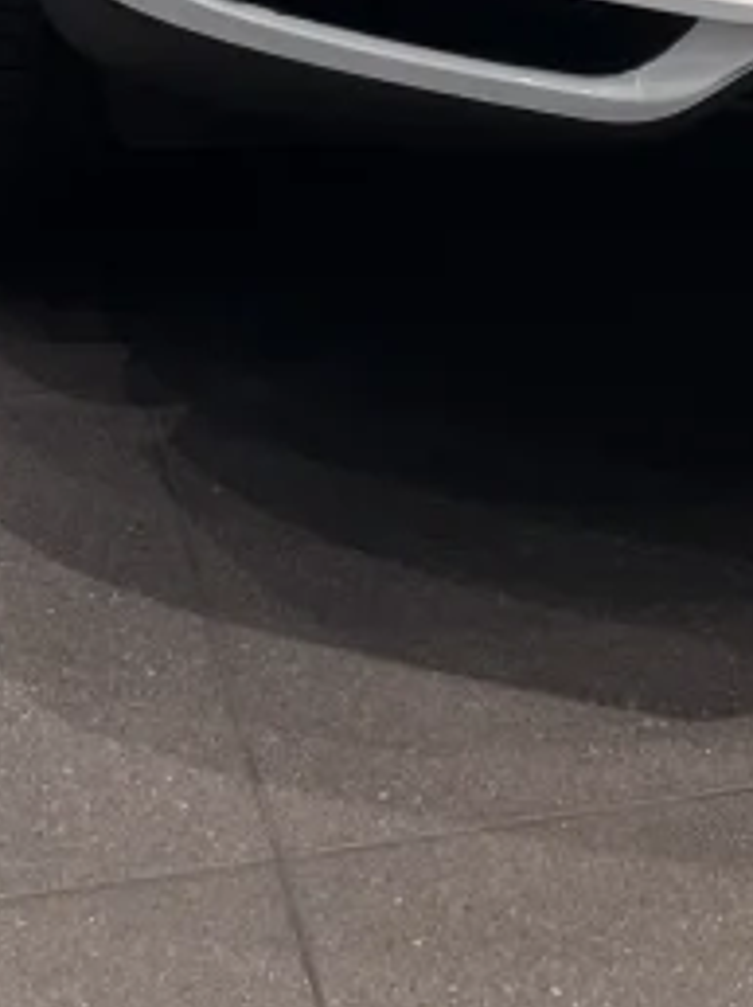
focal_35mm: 134
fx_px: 3893
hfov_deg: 10.8
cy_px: -1768
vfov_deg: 11.1
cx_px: 929
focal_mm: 6.76
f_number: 1.78
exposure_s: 1/50
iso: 125
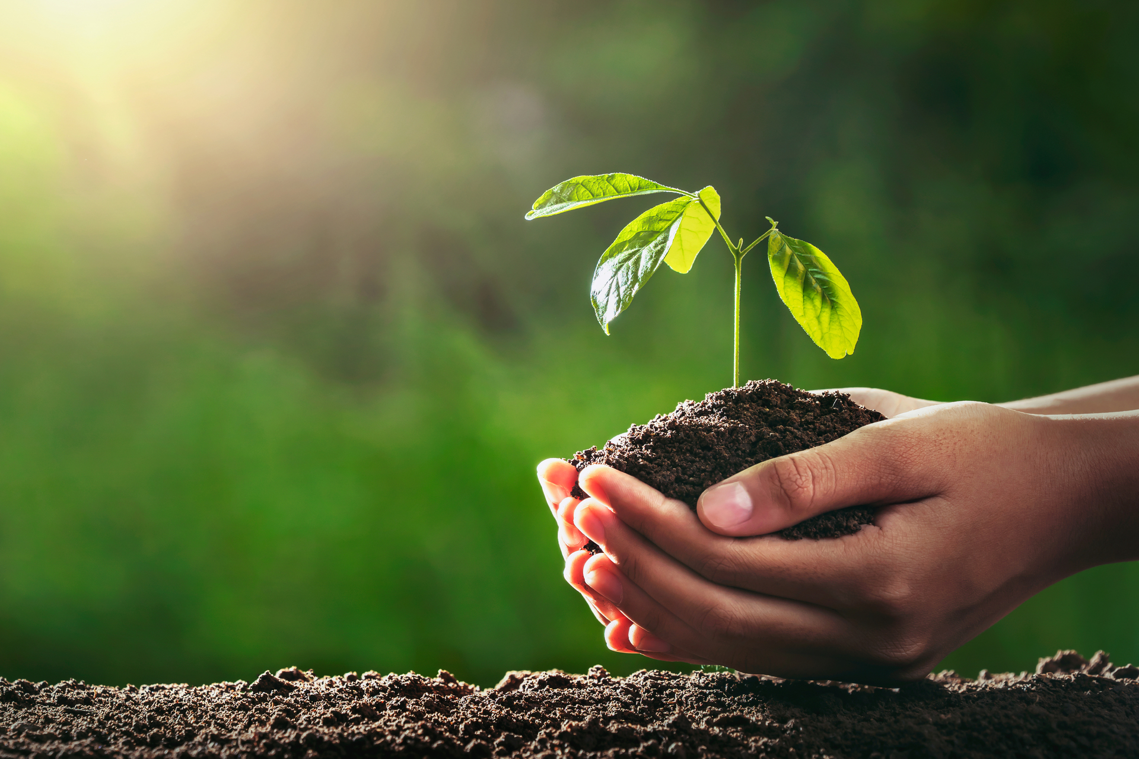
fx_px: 6327
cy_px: 380
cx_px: 570
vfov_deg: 6.9
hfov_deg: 10.3
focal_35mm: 200
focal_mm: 200
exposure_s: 1/200
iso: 160
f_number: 8
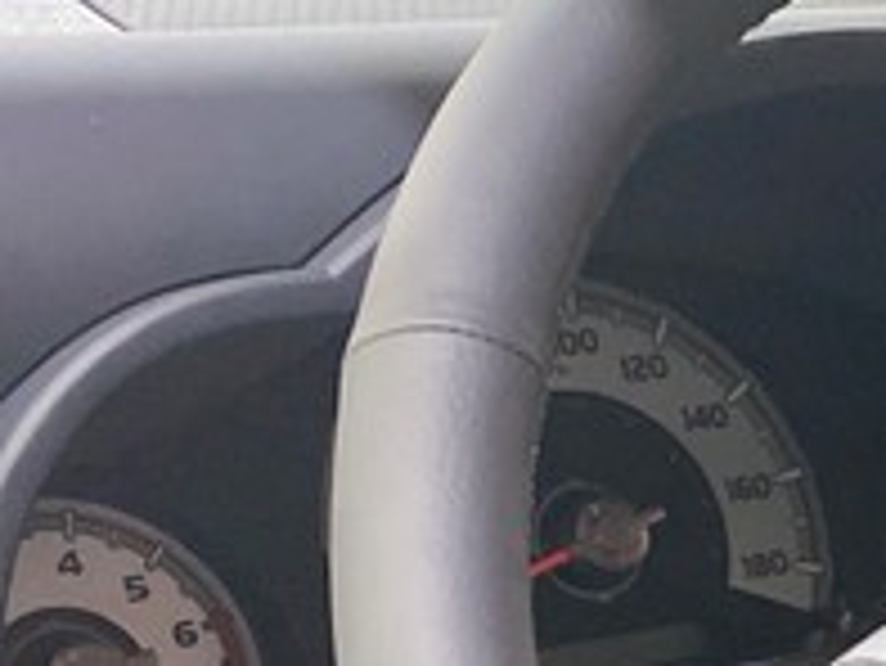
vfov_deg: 10.9
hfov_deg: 12.9
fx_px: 3381
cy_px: 968
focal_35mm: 132
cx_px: 1799
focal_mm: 4.25
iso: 640
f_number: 1.8
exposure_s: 1/32
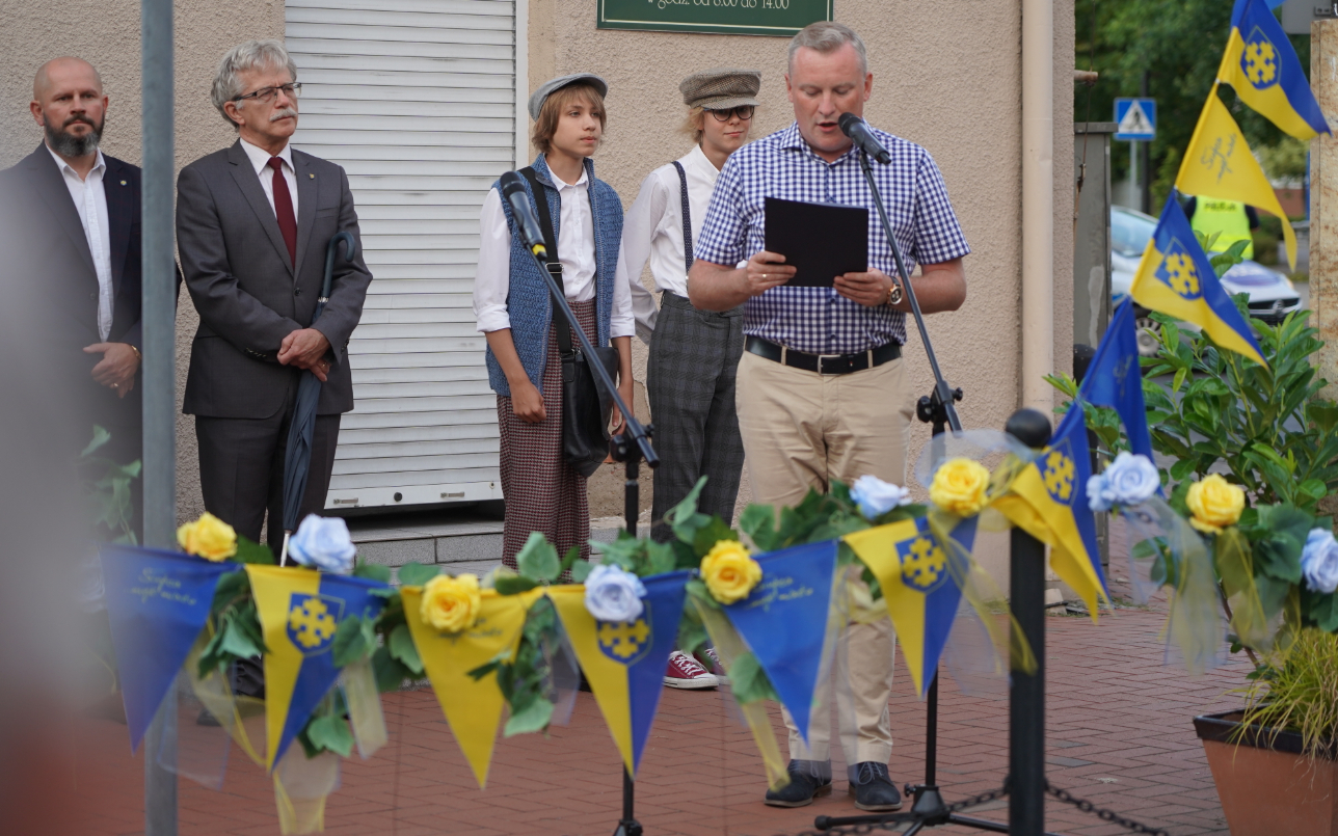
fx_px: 3938
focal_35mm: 108
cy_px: 388
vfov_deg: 12.1
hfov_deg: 19.3
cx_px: 668
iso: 250
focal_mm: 105
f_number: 4
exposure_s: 1/160
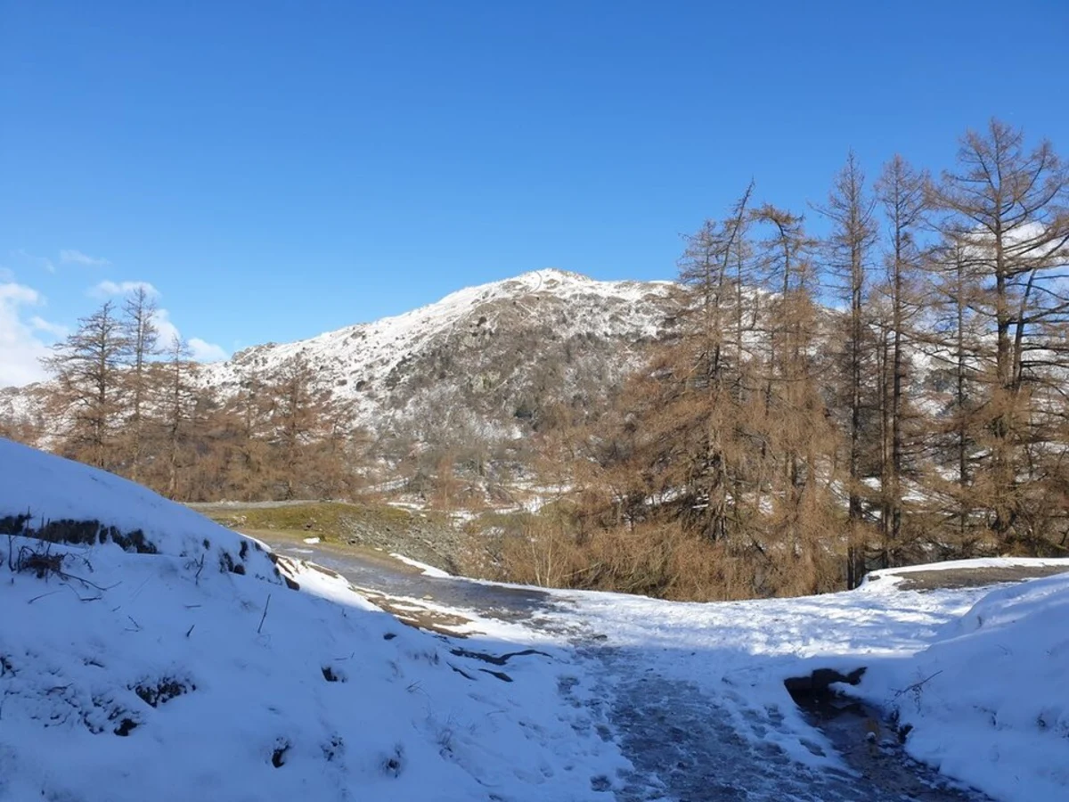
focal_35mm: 26
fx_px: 803
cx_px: 534
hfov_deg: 67.3
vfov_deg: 53.1
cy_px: 401
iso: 50
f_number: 2.4
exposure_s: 1/1272
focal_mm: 4.3
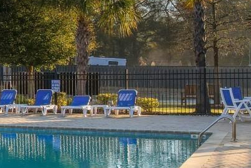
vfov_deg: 15.3
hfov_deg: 18.2
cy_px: 59
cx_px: -196
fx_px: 621
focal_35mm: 89
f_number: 2.8
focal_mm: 8.38
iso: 130
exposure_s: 1/180
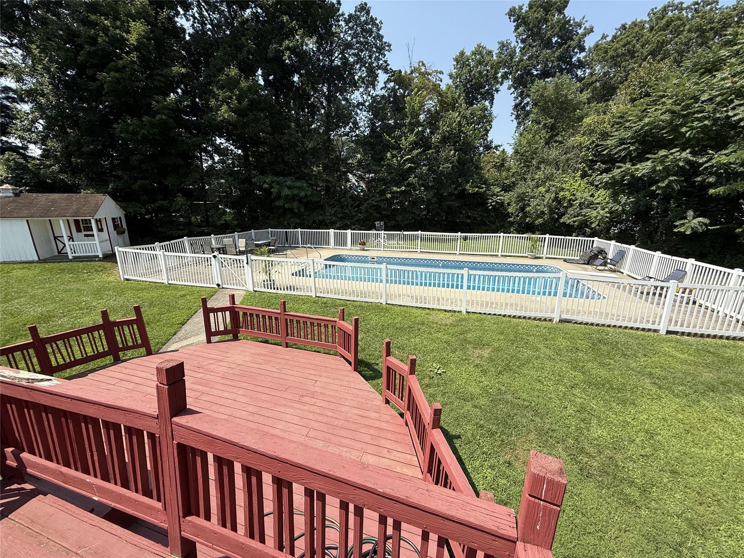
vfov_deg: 85.7
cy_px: 279
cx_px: 372
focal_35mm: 14
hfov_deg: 102.1
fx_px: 301
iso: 50
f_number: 2.2
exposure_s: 1/1698
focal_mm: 2.22
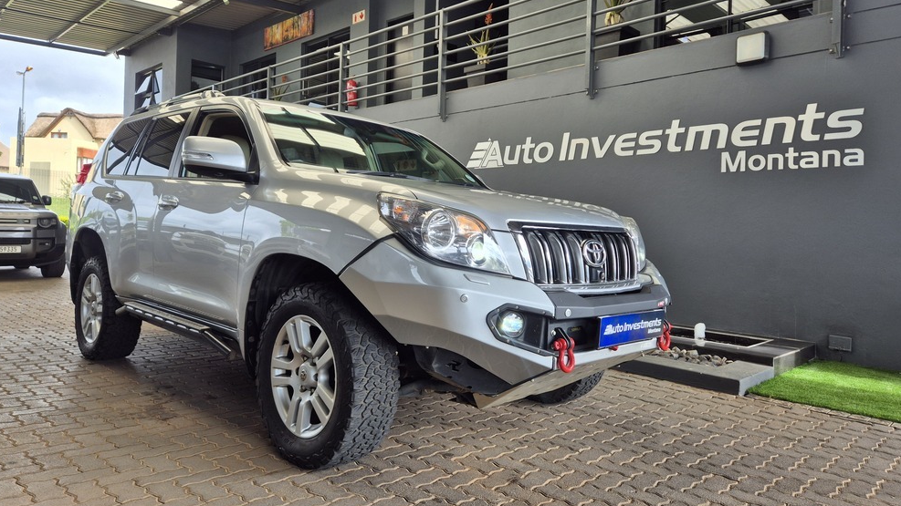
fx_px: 621
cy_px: 224
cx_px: 457
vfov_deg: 44.3
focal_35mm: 26
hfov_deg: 71.9
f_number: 1.8
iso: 25
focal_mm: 5.4
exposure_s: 1/361
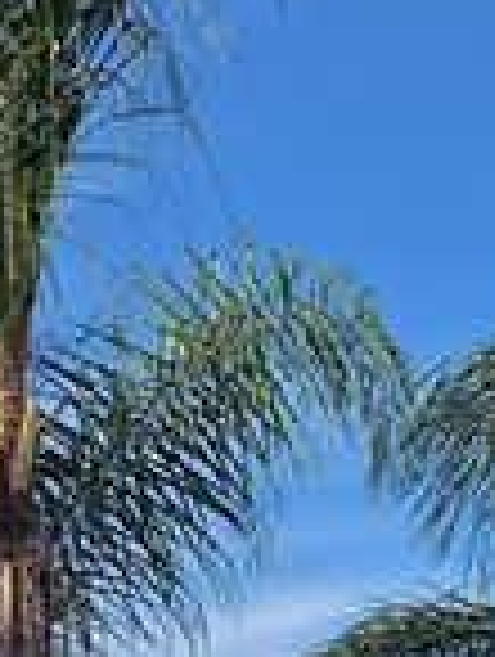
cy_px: 1240
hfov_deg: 12.3
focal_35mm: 105
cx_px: 1022
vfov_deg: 15.6
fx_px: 1996
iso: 80
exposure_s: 1/6150
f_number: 1.7
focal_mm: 6.3
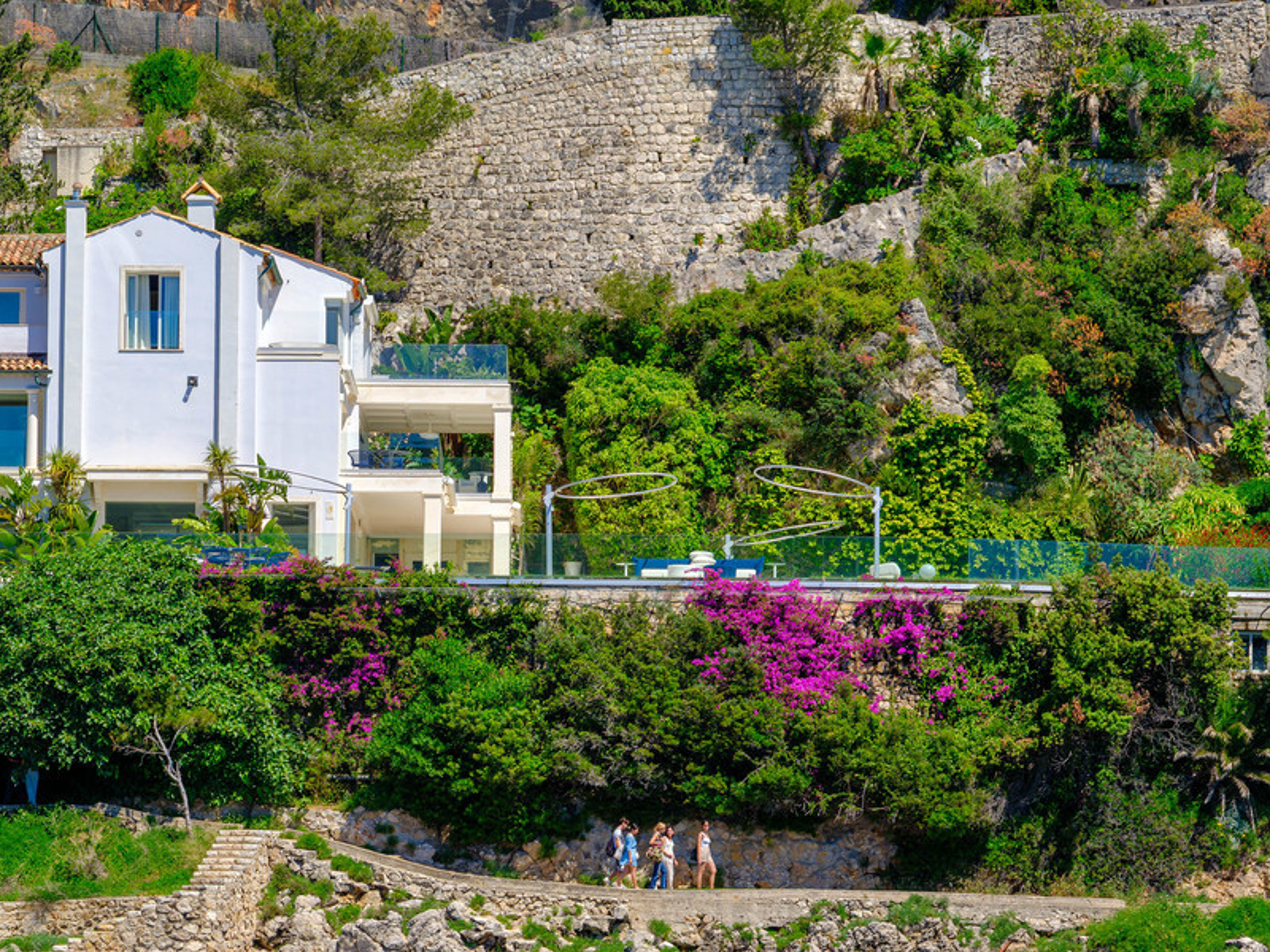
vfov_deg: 9.7
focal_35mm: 152
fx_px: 5577
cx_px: 83
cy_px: 692
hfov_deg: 12.9
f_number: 8
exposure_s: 1/320
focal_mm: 96
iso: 200
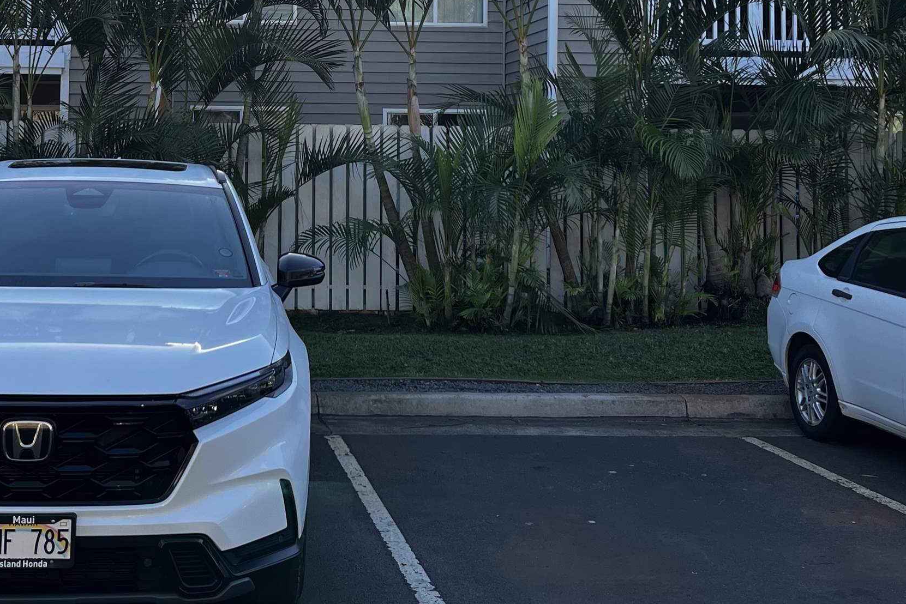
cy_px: 63
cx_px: 295
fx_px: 1258
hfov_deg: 39.1
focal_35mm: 50
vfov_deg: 26.1
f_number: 1.6
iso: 50
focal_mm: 5.1
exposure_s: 1/537
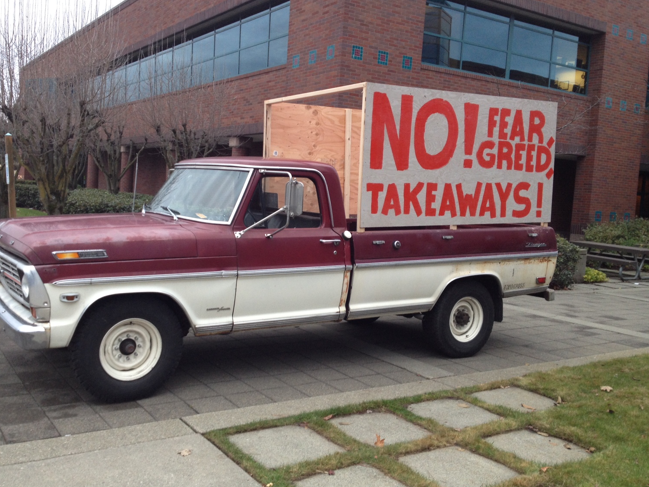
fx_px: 712
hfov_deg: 48.9
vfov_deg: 37.7
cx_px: 298
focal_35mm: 38
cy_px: 236
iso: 80
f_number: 2.4
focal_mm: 4.28
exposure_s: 1/20
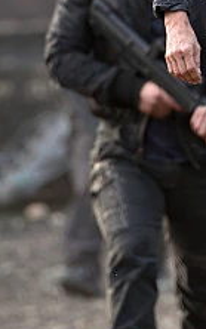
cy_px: -61
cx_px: 283
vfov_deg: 2.9
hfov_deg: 1.8
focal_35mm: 735
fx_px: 6594
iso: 125
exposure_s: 1/160
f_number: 4
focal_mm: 200
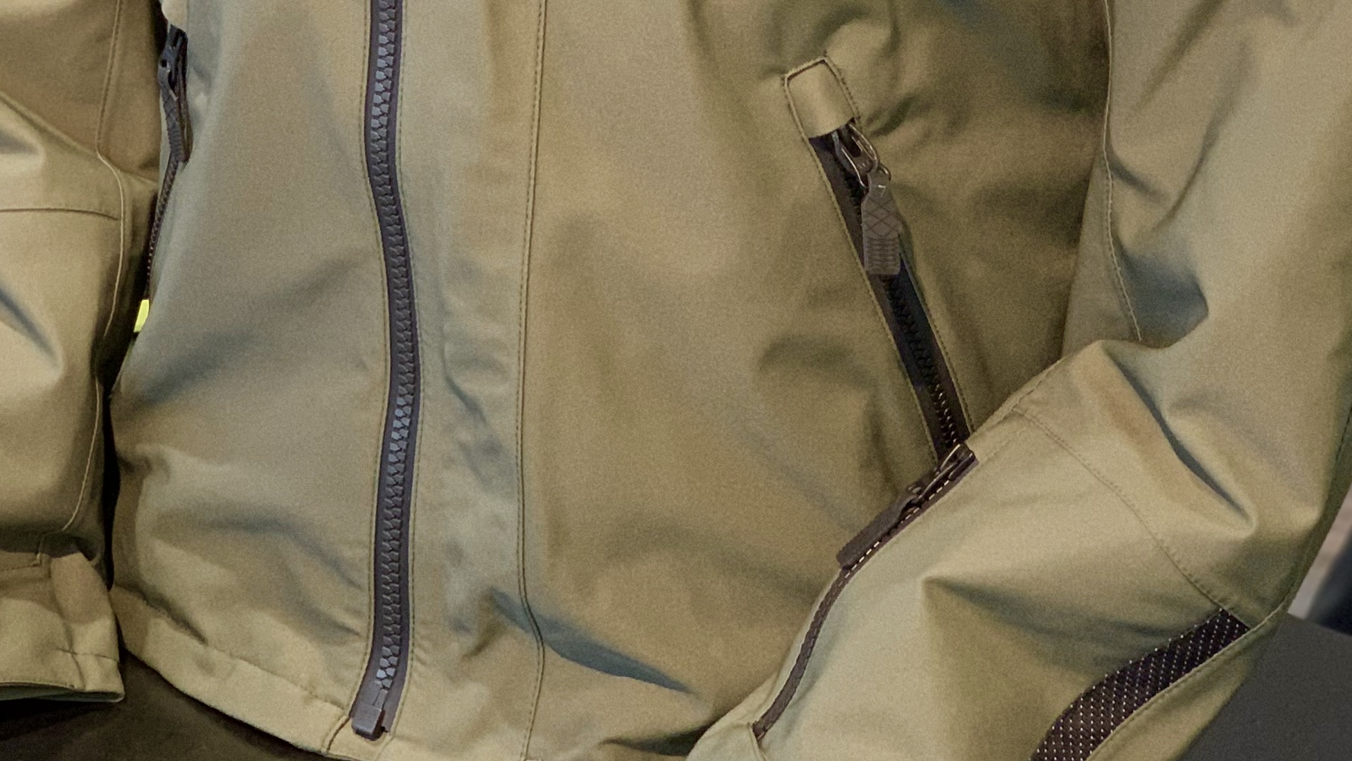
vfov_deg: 10.2
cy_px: -182
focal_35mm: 117
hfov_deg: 18.3
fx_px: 4194
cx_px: 471
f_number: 2.4
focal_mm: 6
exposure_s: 1/60
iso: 125
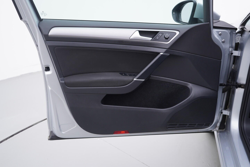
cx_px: 125
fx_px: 250
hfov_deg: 53.1
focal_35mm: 36
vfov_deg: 36.9
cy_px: 84
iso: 125
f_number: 3.2
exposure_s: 1/50
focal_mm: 24
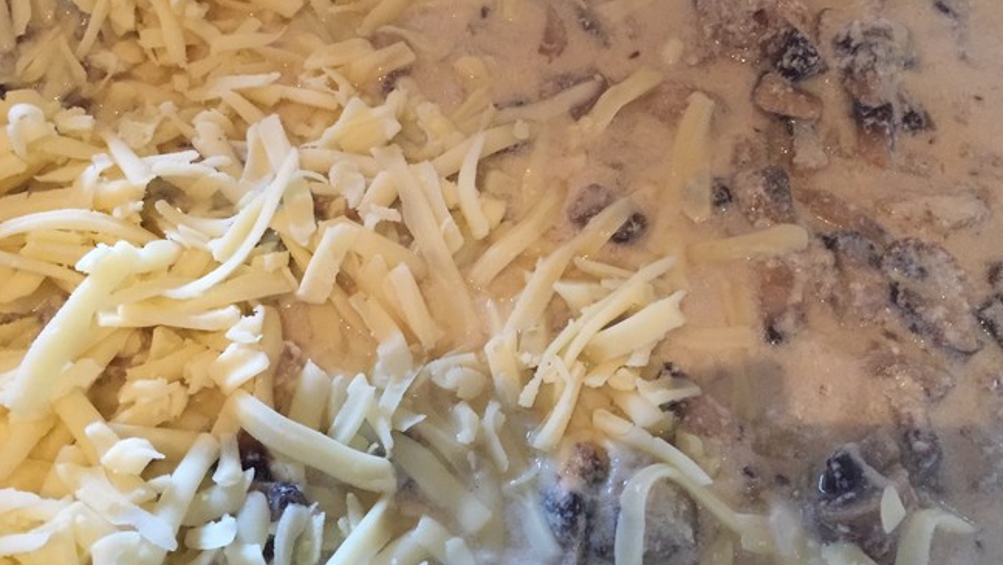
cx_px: 537
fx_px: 1038
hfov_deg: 51.5
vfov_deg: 30.4
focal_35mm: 39
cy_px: 234
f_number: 2.2
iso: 250
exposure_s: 1/24
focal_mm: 4.15
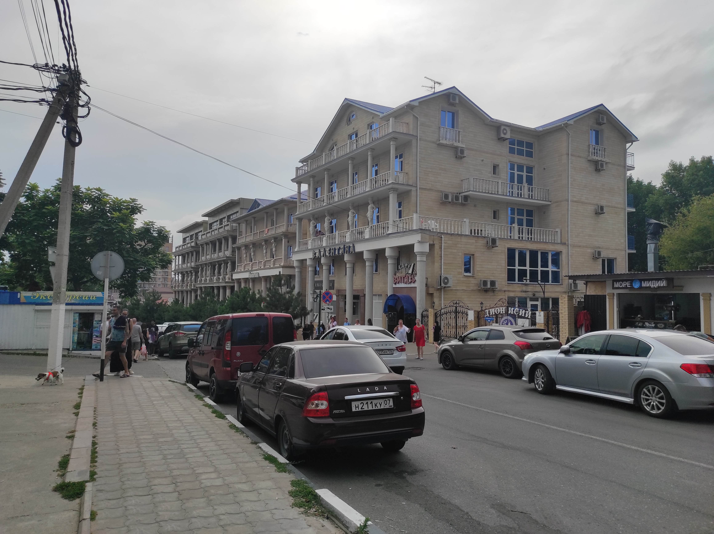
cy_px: 267
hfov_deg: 69.4
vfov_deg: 54.8
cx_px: 357
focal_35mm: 25
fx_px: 515
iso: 100
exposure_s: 1/4078
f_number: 1.89
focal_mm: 5.43
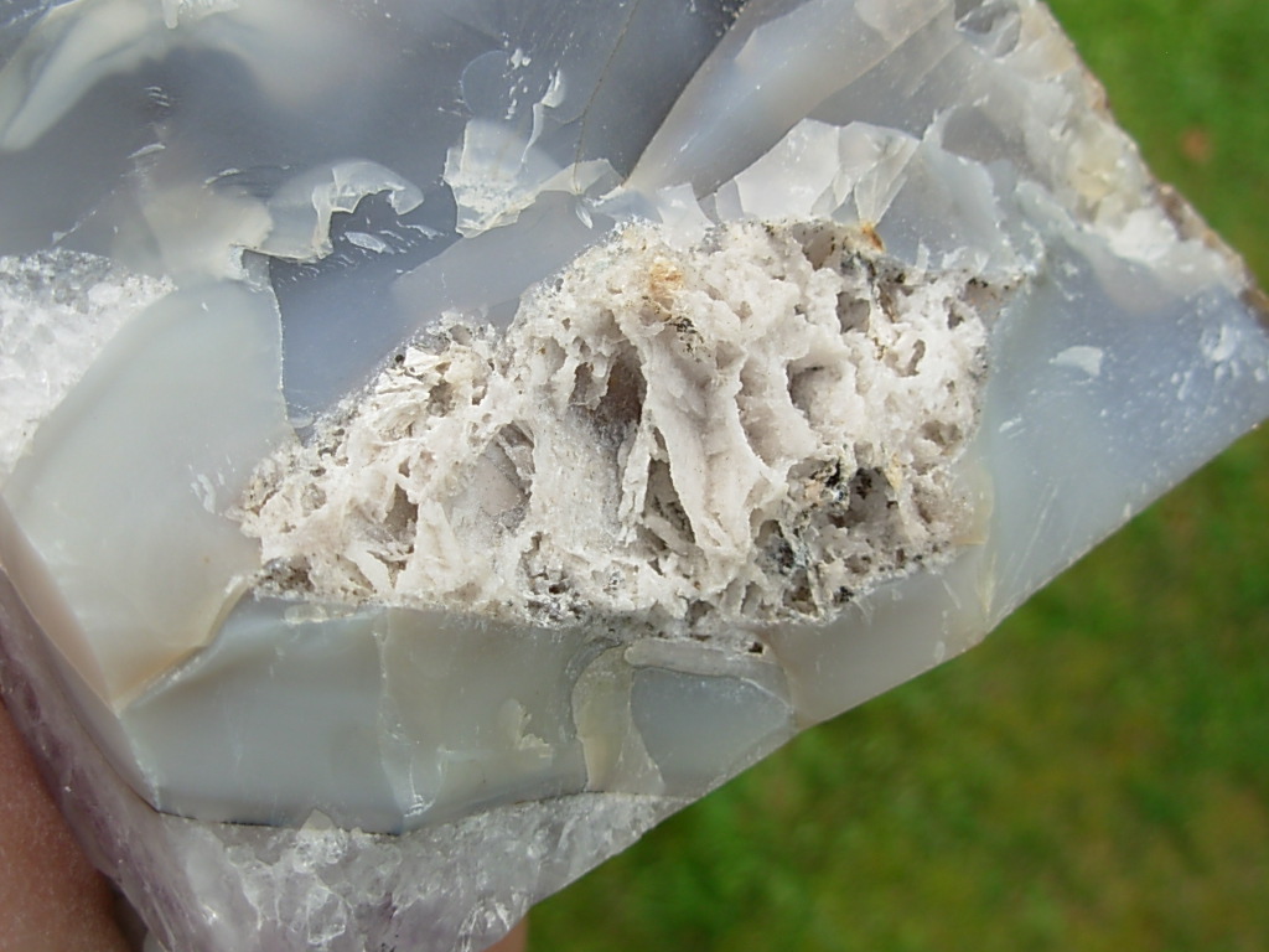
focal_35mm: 38
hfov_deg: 49.0
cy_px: 476
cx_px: 634
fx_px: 1393
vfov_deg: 37.7
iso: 50
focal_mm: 6.3
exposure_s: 1/664
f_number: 2.9
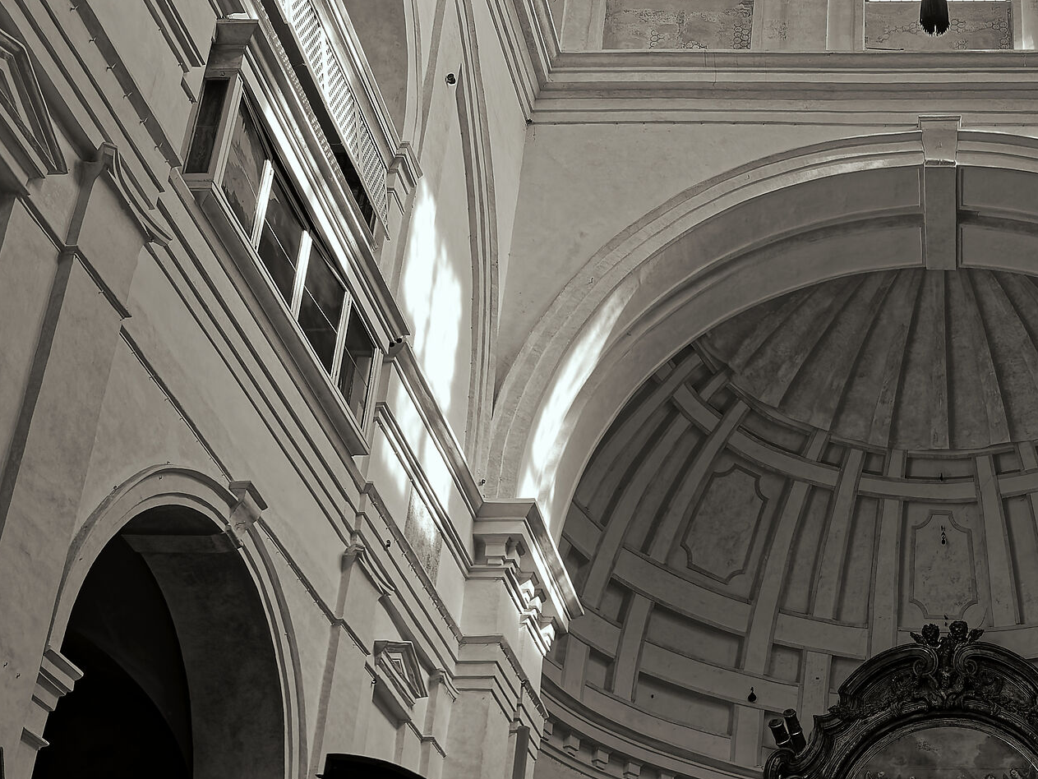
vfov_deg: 25.1
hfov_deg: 32.2
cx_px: 929
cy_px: 657
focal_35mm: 57
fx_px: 1710
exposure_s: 1/200
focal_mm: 15
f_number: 3.2
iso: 200
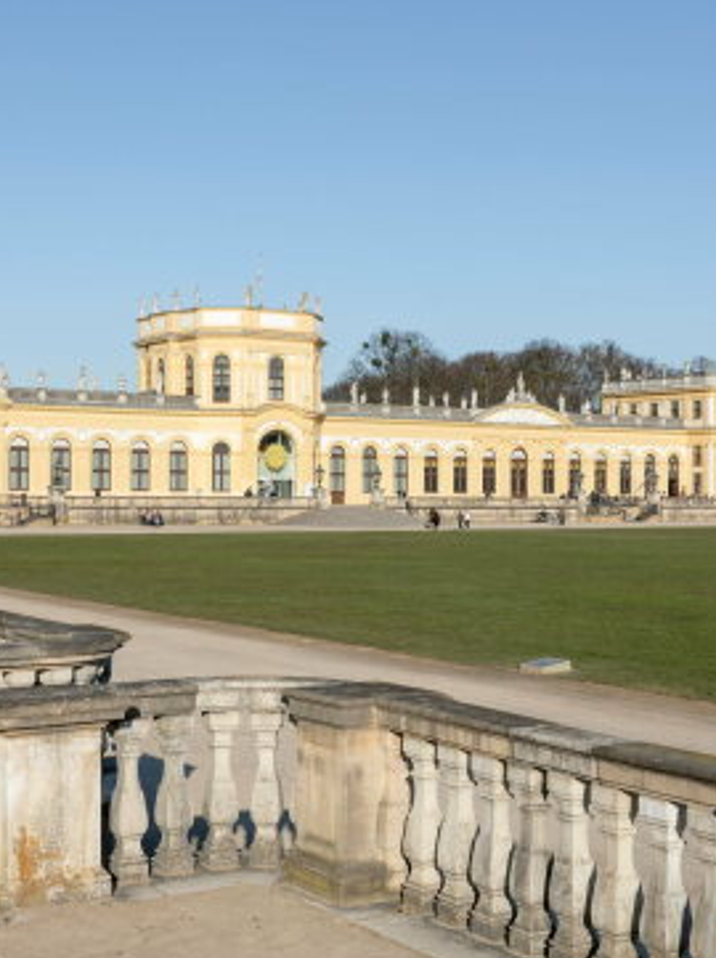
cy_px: 462
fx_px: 1547
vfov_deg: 34.4
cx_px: 443
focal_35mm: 56
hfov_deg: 26.0
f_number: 8
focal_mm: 35
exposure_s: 1/320
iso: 64
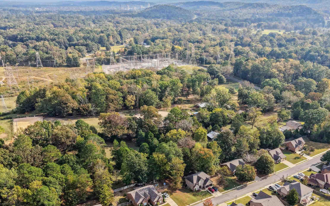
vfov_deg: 35.6
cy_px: 149
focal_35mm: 35
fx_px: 315
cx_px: 180
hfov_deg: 55.2
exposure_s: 1/2500
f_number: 1.8
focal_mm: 8.7
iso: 200
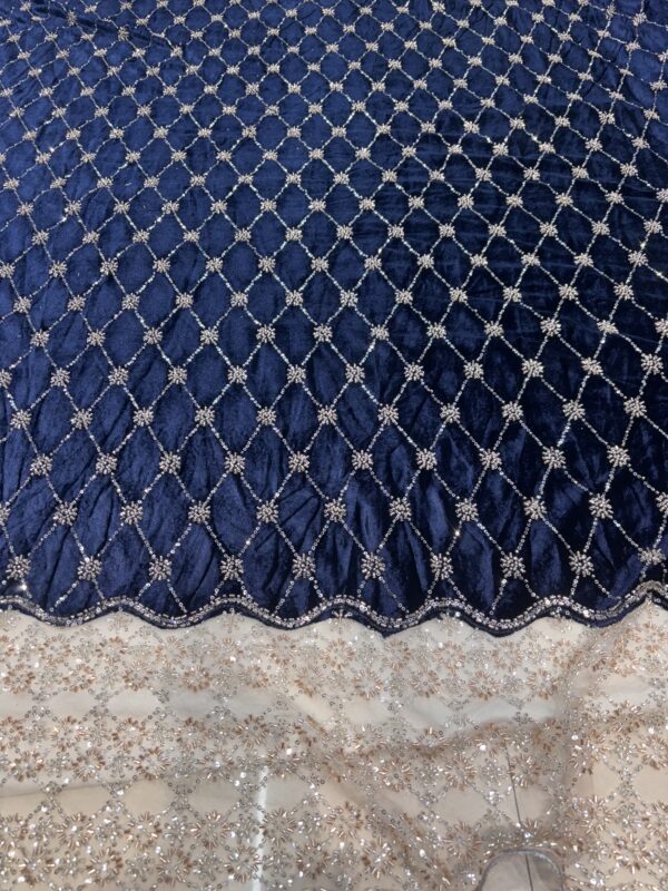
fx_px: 669
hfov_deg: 53.1
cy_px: 446
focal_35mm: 26
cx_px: 334
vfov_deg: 67.3
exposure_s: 1/100
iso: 64
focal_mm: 5.96
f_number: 1.6
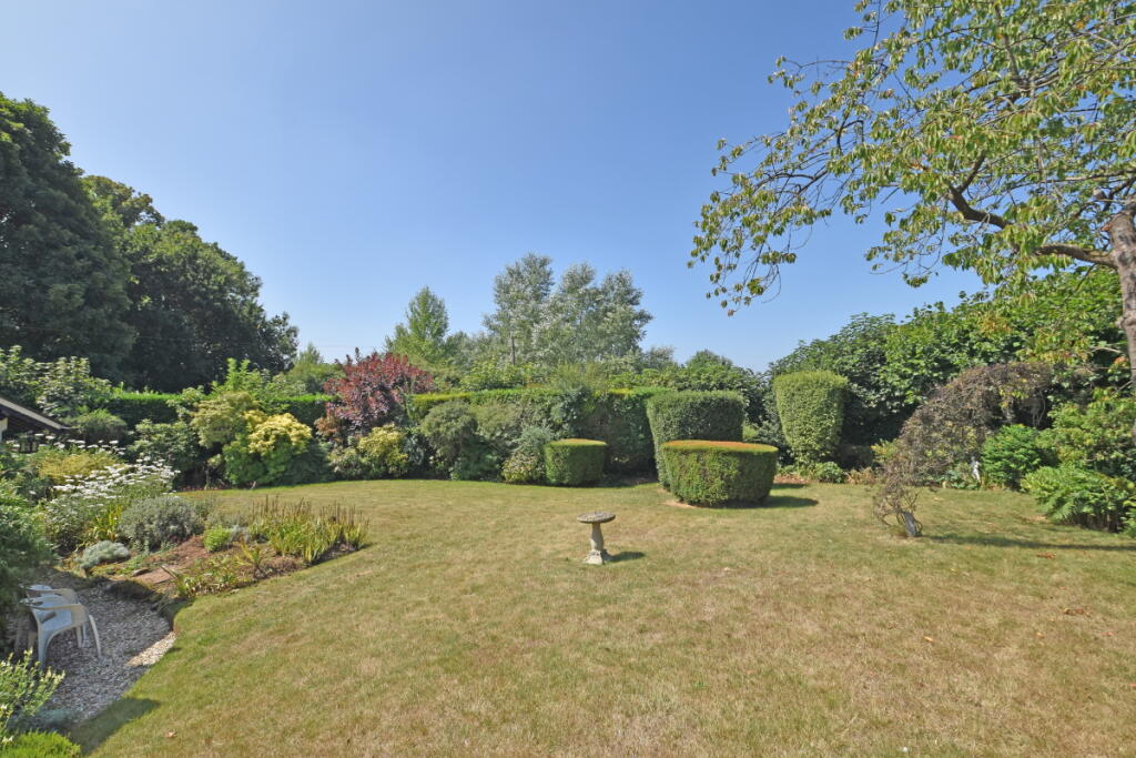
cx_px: 568
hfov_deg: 100.4
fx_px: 473
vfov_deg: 77.3
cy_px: 379
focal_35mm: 15
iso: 125
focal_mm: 10
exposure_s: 1/250
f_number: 8
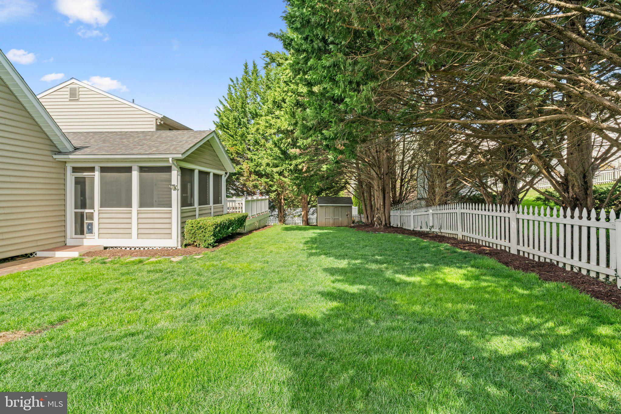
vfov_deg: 73.8
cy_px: 207
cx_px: 310
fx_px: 276
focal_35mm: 16
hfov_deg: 96.7
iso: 320
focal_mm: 16
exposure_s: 1/30
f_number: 9.5
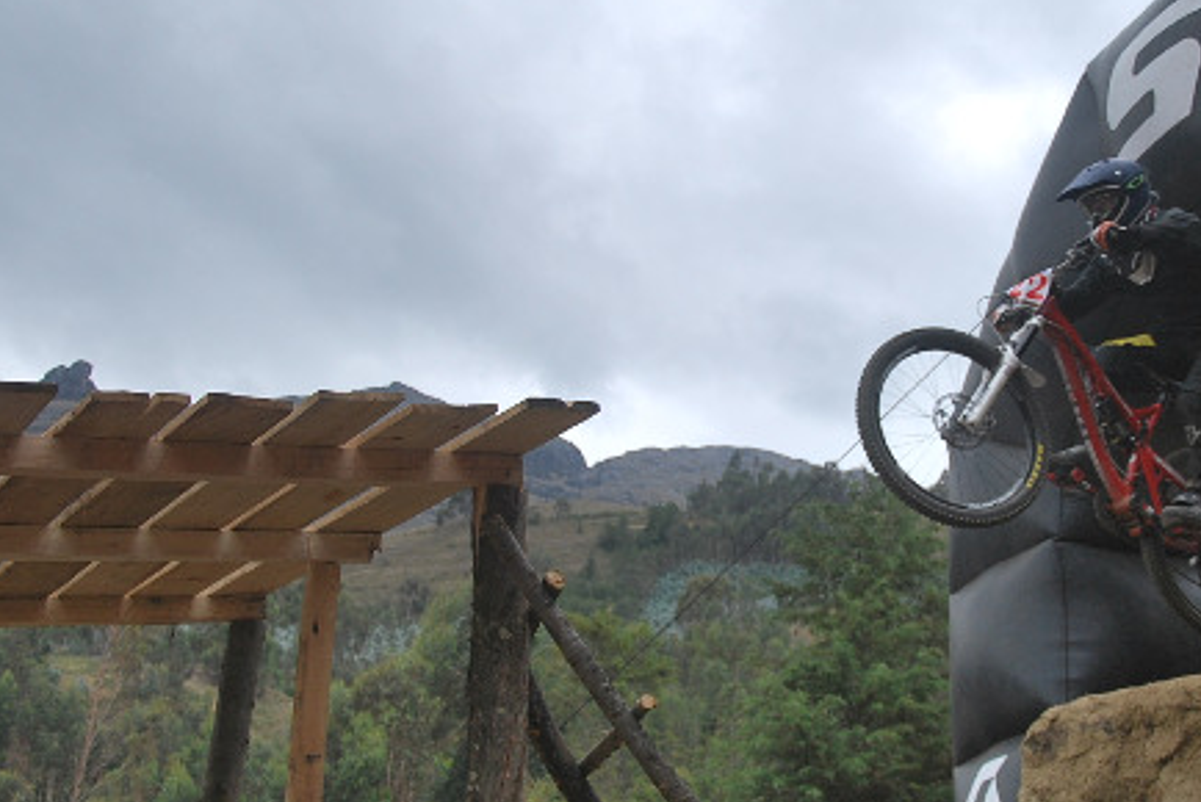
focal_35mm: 61
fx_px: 2030
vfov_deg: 22.4
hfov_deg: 32.8
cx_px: 743
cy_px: 368
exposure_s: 1/1000
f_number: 4
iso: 200
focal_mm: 25
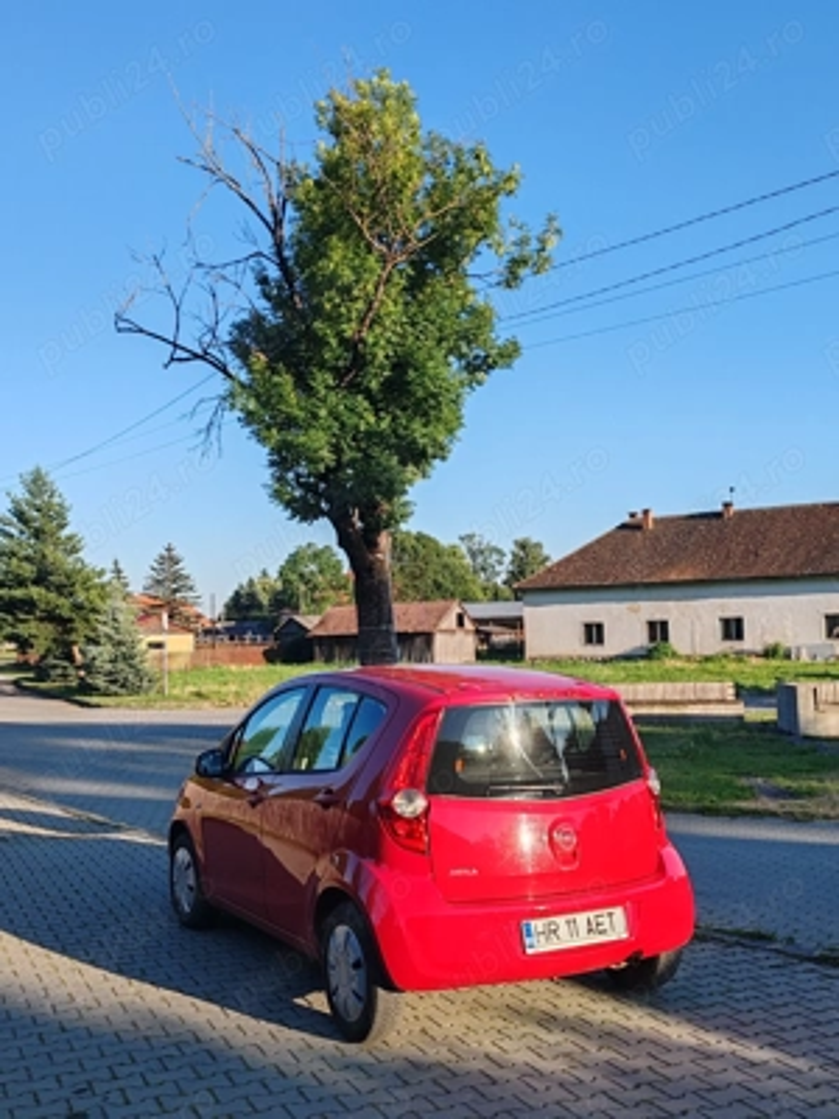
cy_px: 560
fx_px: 1196
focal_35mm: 37
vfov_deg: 50.1
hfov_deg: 38.7
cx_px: 420
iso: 50
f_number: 1.9
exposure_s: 1/340
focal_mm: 6.12
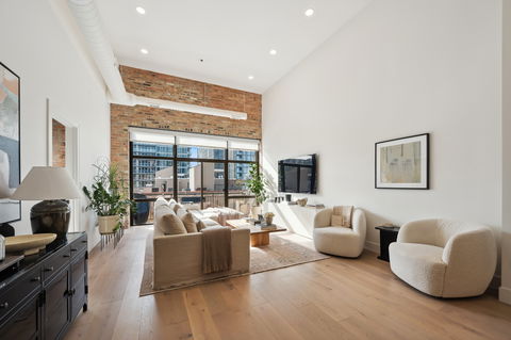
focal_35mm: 14
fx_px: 199
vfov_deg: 81.1
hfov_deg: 104.3
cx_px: 256
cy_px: 170
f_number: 10
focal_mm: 14
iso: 100
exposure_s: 1/25
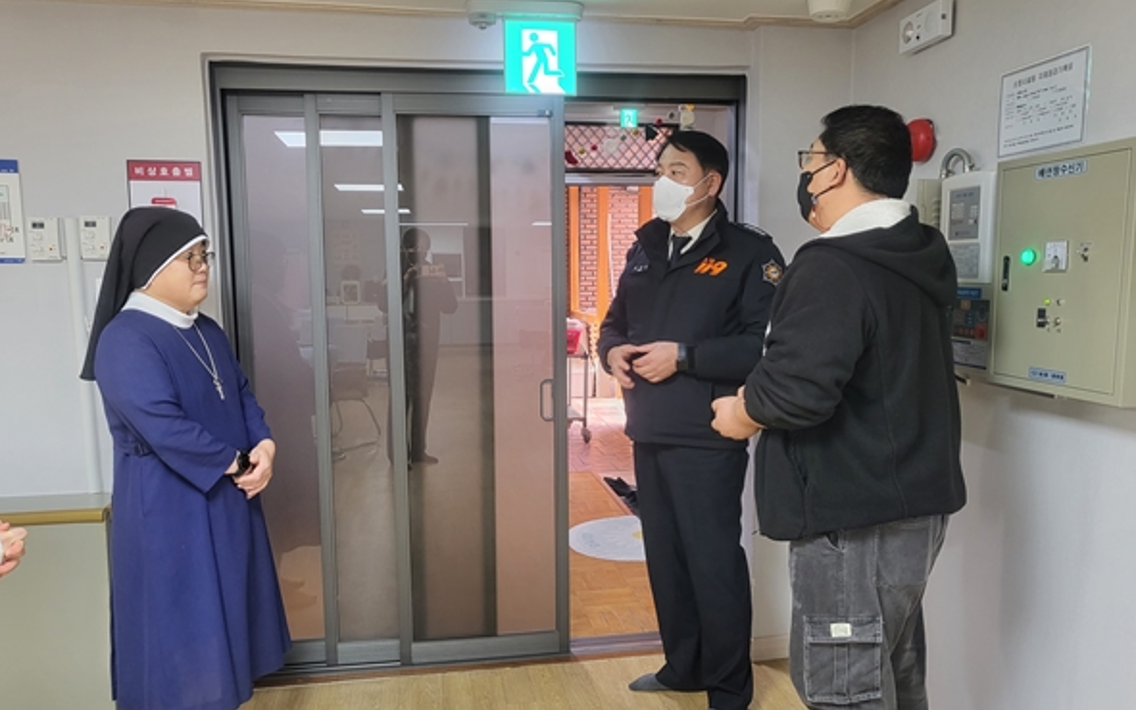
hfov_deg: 66.5
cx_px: 567
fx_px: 867
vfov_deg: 44.5
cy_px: 385
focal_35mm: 28
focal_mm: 4.25
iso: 200
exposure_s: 1/40
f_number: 1.8
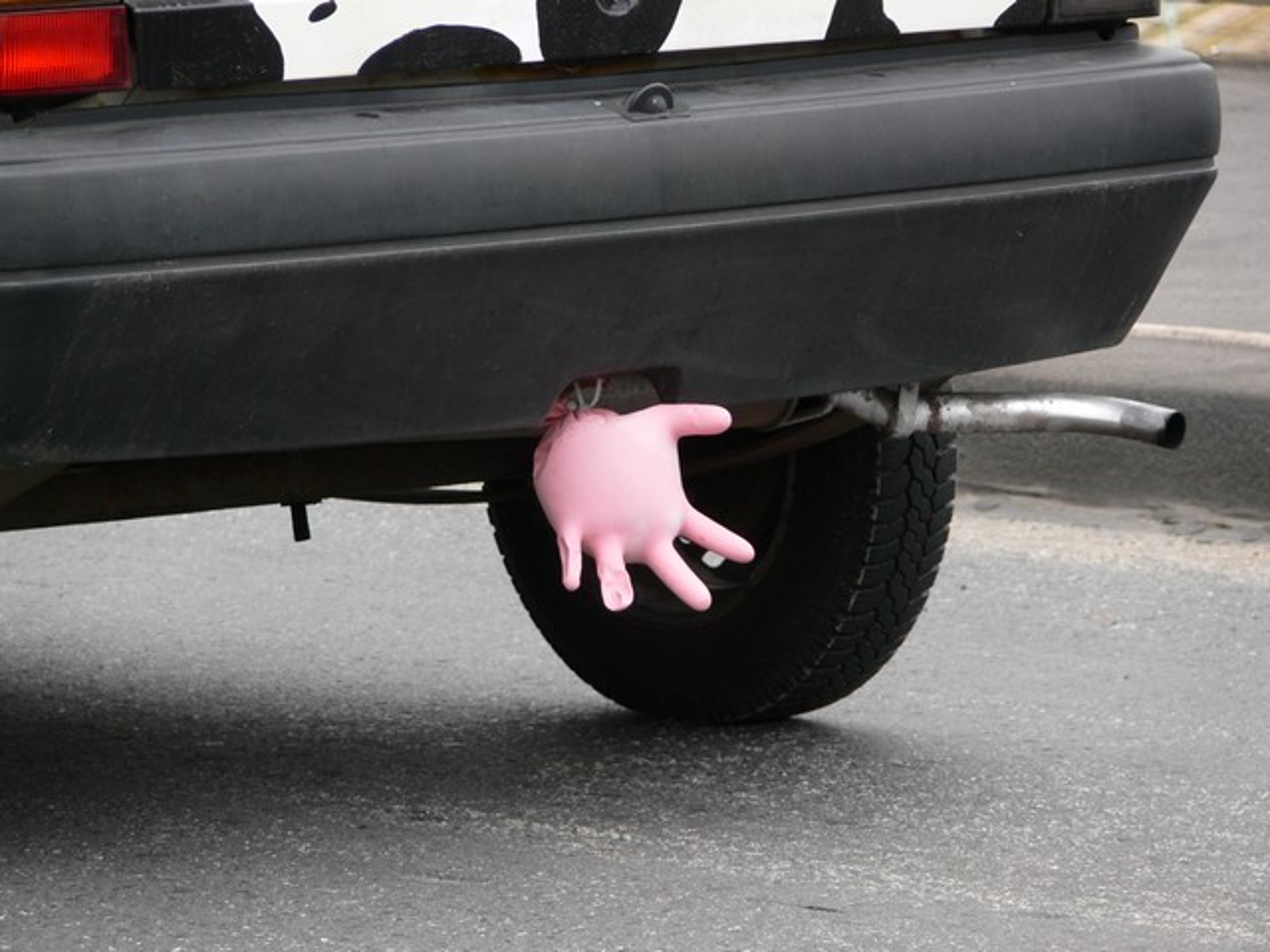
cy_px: 476
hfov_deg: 7.3
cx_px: 635
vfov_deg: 5.4
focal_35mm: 273
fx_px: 10016
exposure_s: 1/80
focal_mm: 57.7
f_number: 4
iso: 80
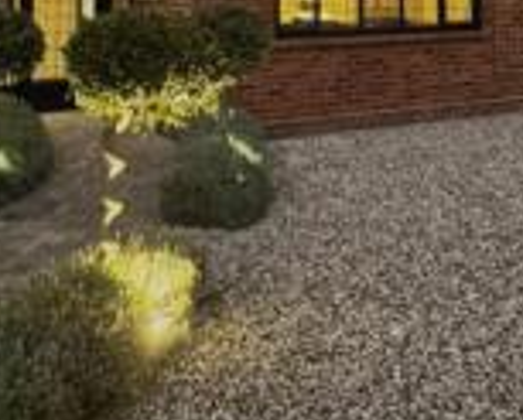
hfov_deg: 35.9
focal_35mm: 52
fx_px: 806
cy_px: -101
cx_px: 285
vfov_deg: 25.8
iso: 1000
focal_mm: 2.22
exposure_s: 1/33
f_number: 2.2
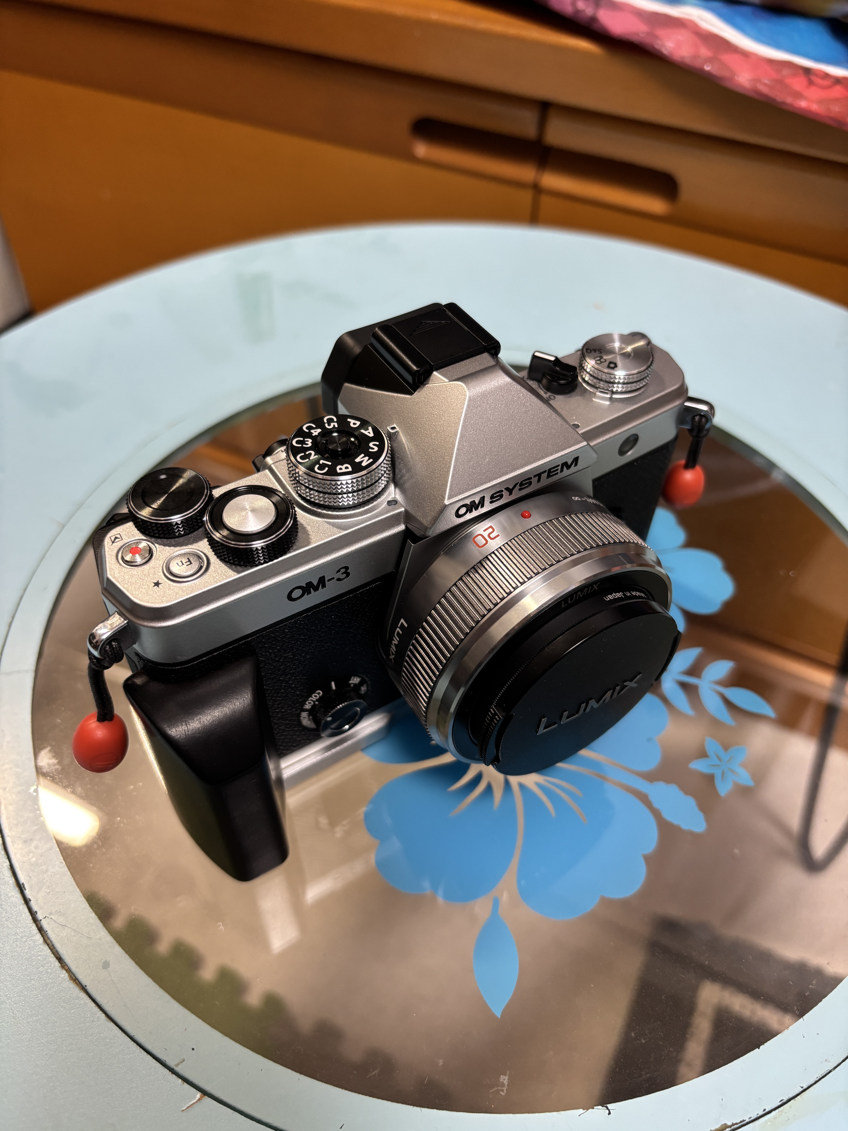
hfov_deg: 53.1
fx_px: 849
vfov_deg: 67.3
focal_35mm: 26
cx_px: 424
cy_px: 566
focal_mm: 5.96
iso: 200
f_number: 1.6
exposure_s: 1/50
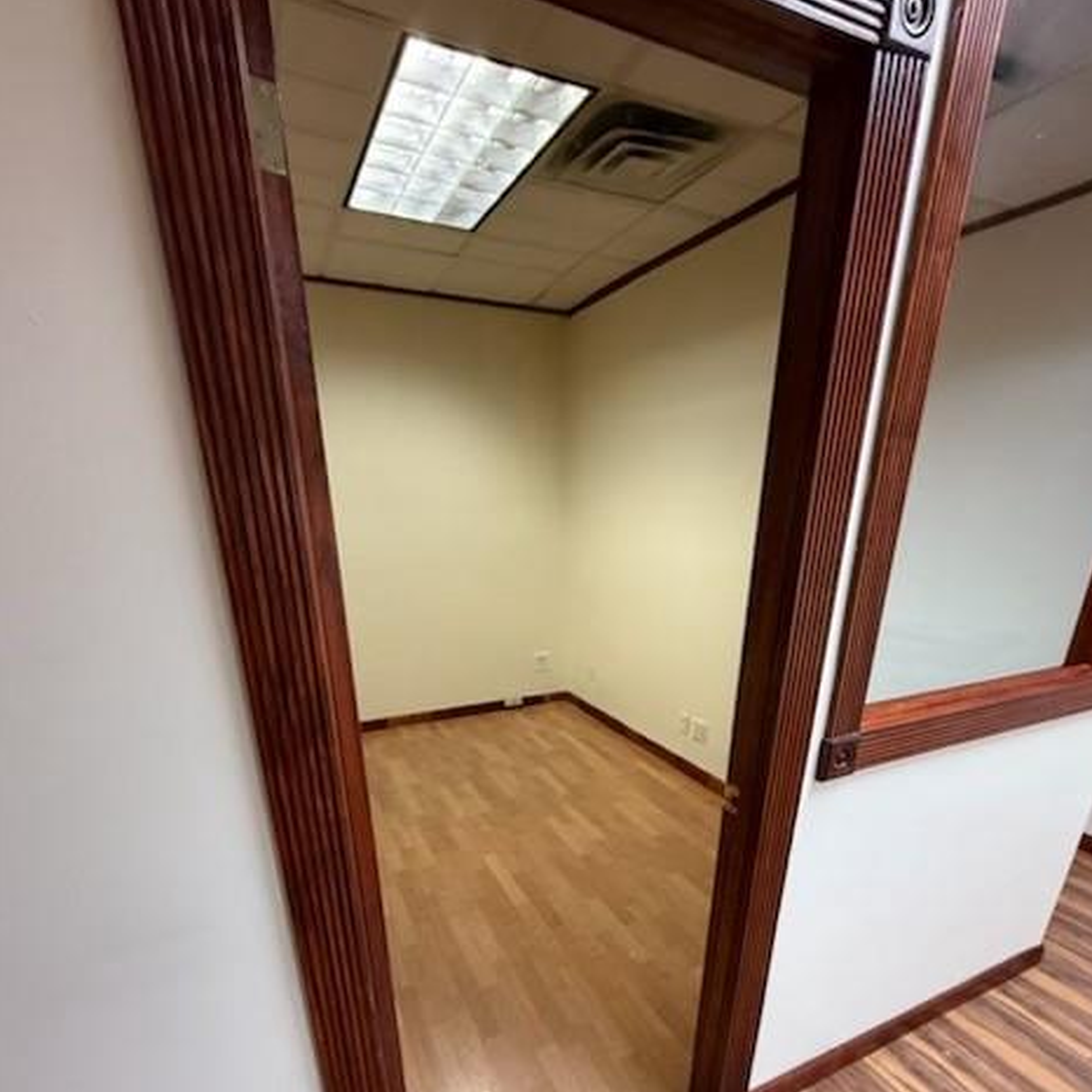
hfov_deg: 84.0
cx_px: 553
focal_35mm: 17
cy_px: 738
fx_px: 607
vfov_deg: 80.8
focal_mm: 2.22
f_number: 2.2
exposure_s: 1/41
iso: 320
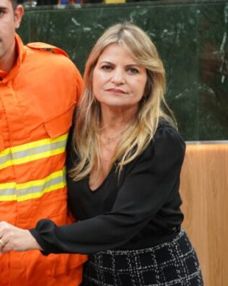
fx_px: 937
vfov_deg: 17.3
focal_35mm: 111
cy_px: 125
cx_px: -95
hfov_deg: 13.2
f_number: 5
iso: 1000
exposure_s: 1/160
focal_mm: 51
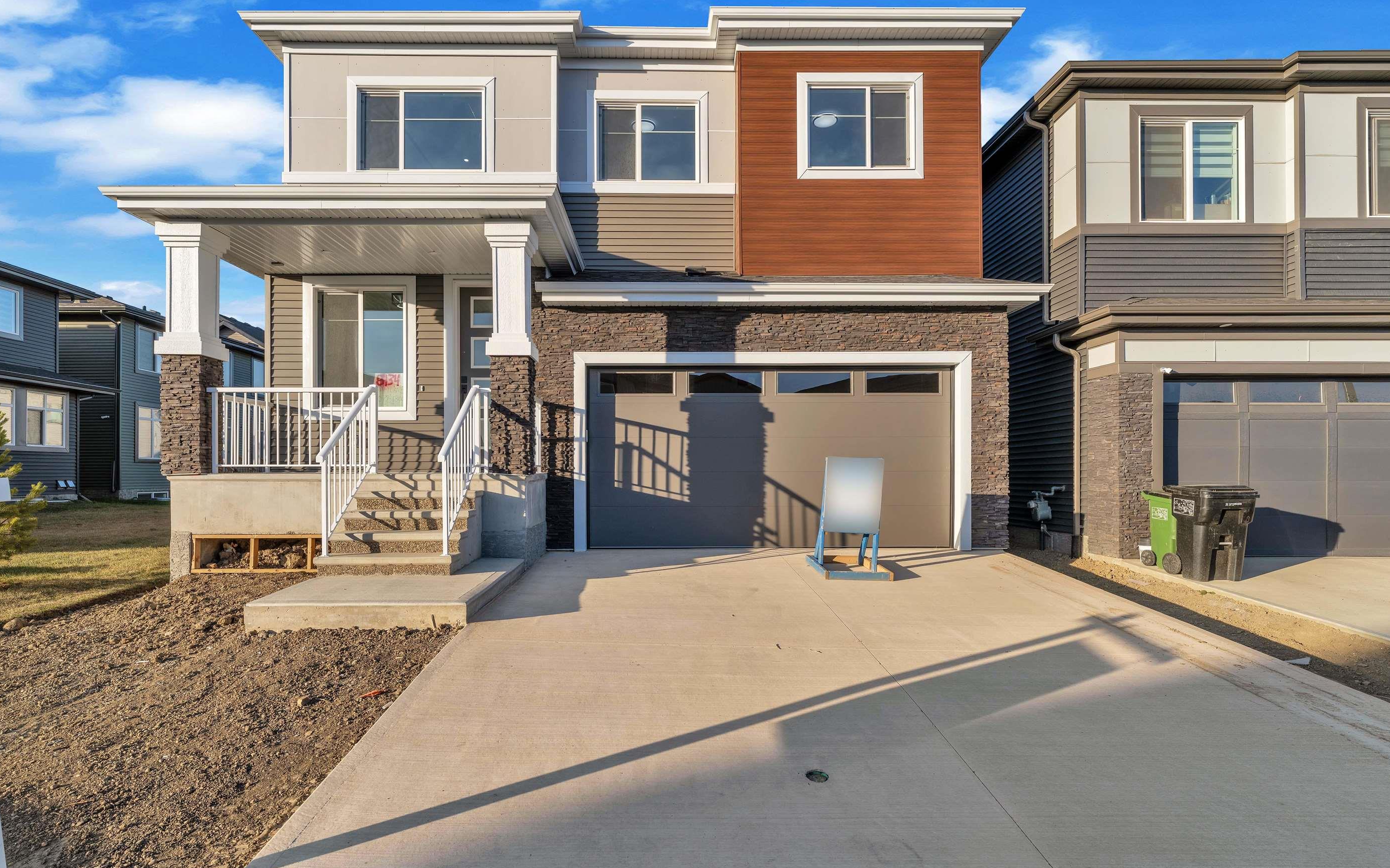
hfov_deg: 91.1
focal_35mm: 18
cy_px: 471
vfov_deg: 64.9
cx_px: 669
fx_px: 682
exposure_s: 1/500
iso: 160
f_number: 6.3
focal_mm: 16
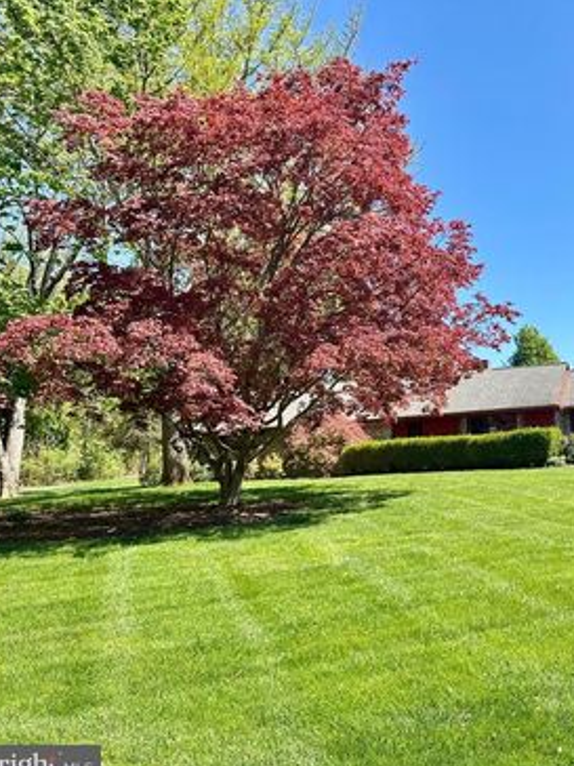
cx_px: 498
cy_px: 392
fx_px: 730
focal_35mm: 33
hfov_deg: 40.3
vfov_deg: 55.3
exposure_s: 1/1321
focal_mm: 6.86
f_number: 1.78
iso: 80
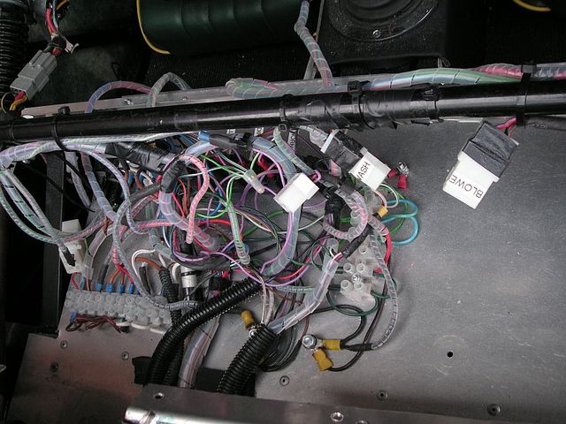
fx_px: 621
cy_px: 212
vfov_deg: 37.7
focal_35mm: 38
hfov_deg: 49.0
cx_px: 283
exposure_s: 1/45
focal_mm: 6.3
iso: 80
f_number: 3.3
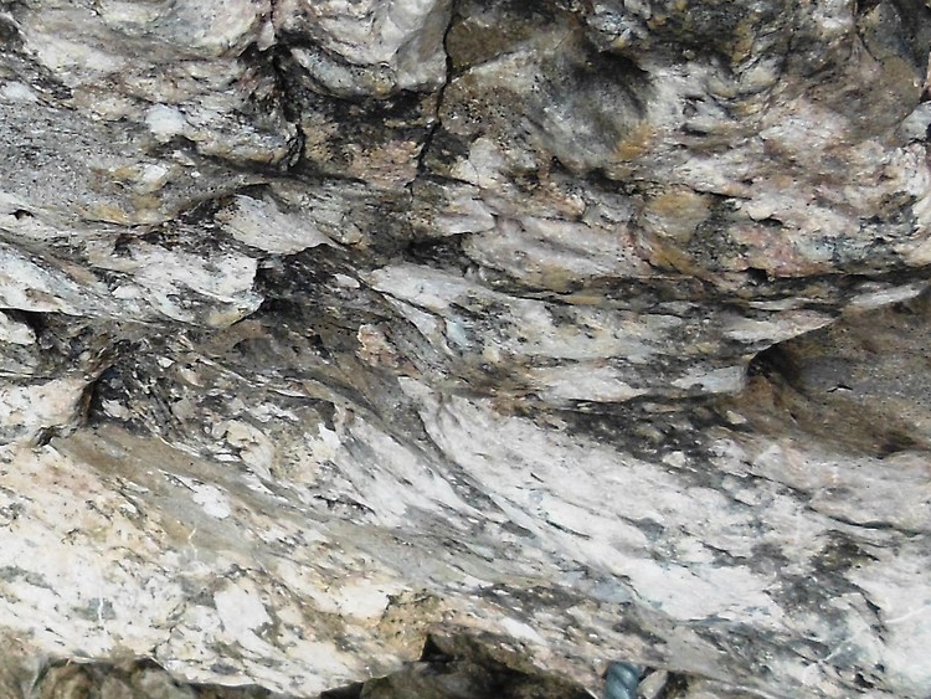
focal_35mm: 80
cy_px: 374
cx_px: 125
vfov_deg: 18.4
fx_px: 2152
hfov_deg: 23.9
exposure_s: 1/200
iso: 125
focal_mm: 4.5
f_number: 3.5
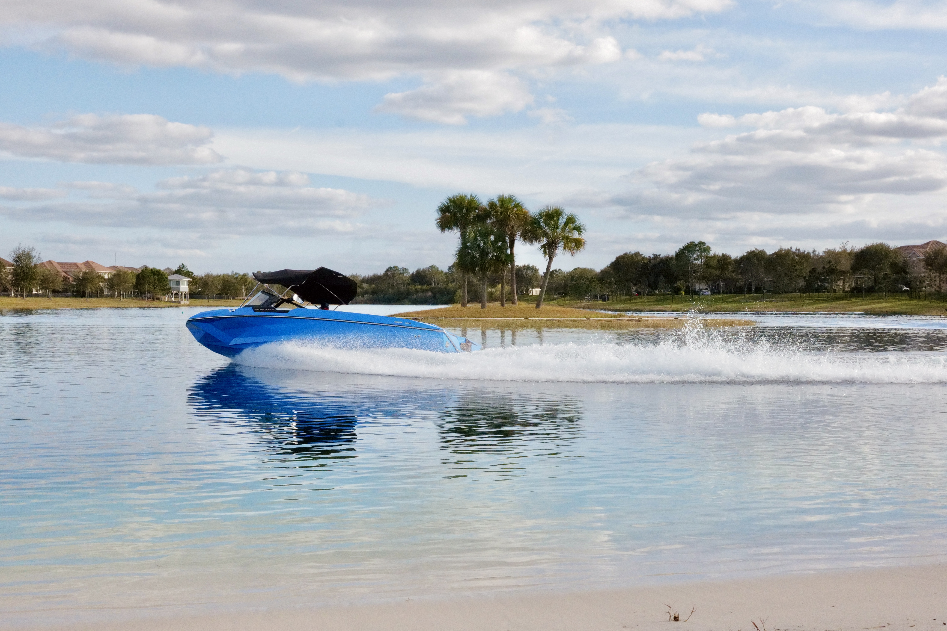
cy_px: 316
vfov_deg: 26.0
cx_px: 474
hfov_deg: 38.2
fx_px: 1368
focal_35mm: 52
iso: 12500
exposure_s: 1/6400
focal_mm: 52
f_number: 14
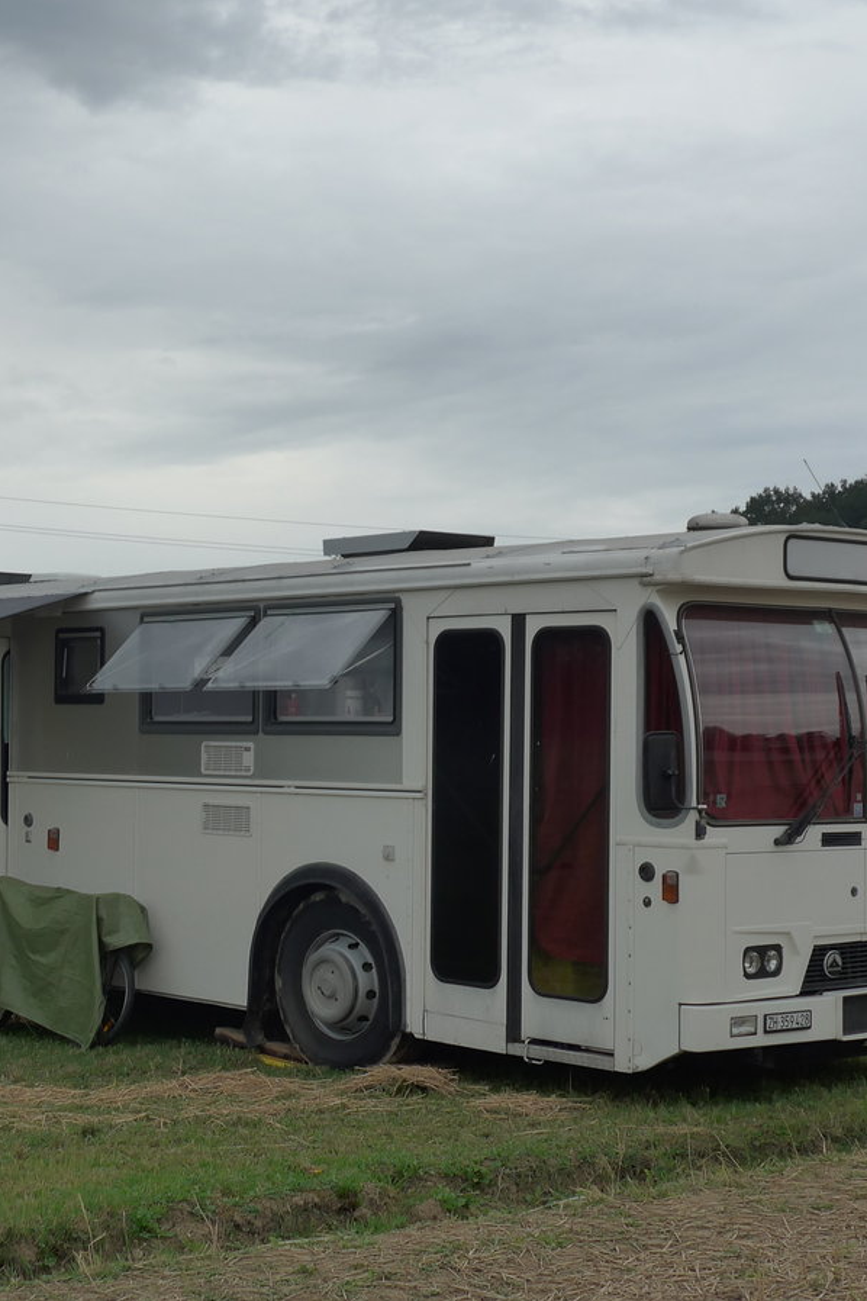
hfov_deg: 21.2
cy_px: 651
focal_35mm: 64
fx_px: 2312
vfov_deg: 31.4
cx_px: 287
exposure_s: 1/640
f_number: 3.2
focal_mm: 9.5
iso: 160
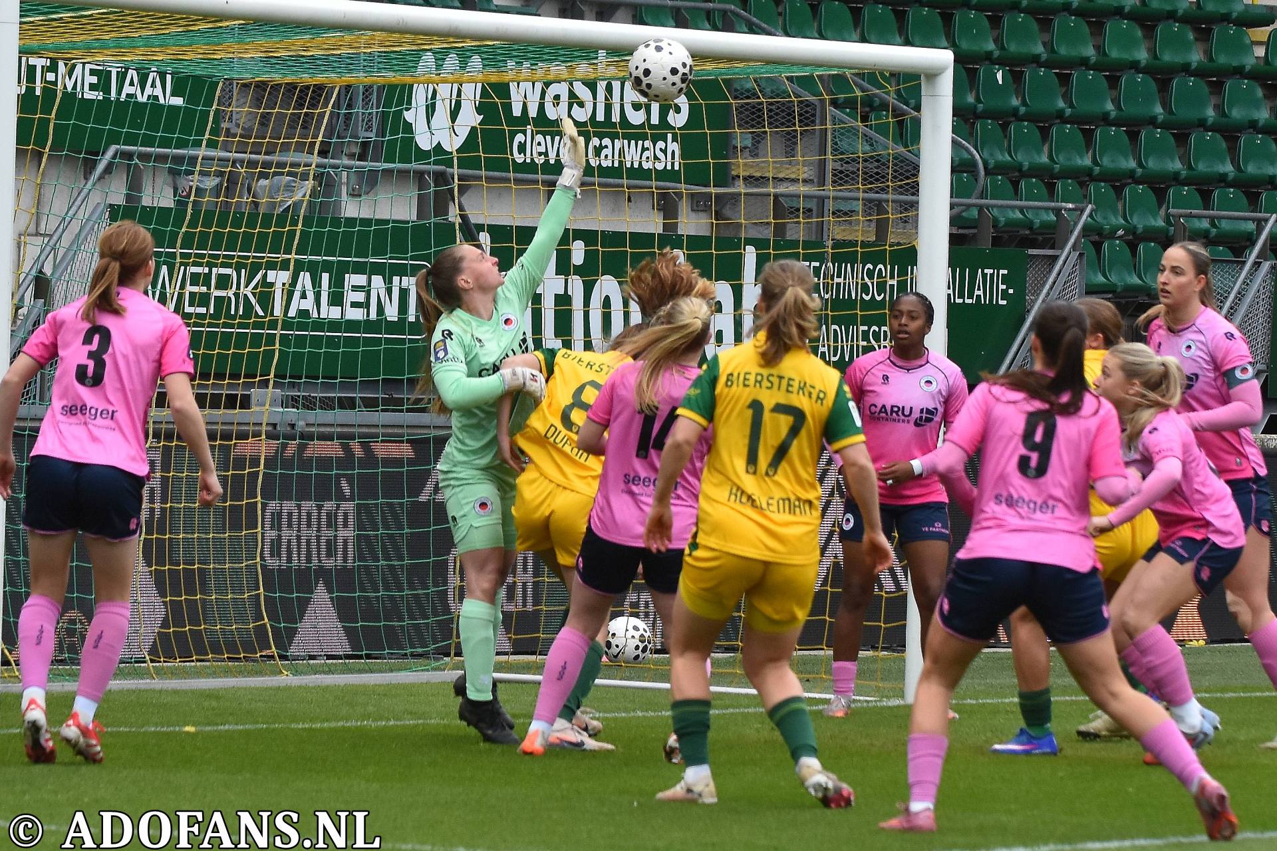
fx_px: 5852
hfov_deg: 12.5
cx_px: 638
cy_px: 426
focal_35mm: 165
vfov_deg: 8.3
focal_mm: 110
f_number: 3.5
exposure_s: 1/1000
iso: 500
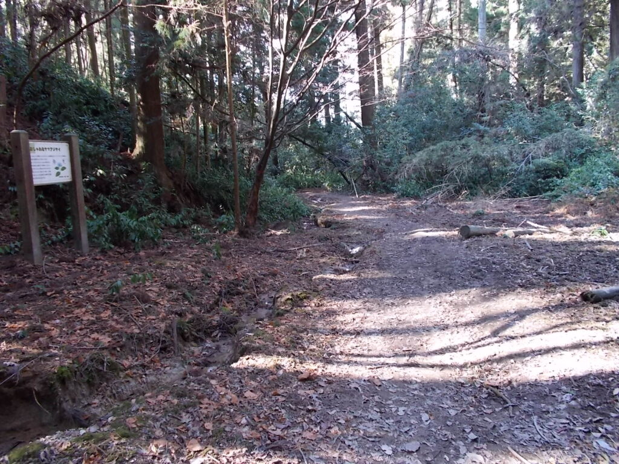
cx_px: 310
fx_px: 465
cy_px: 232
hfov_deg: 67.3
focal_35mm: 26
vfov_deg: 53.1
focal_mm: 4.6
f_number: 3.2
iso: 200
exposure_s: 1/25
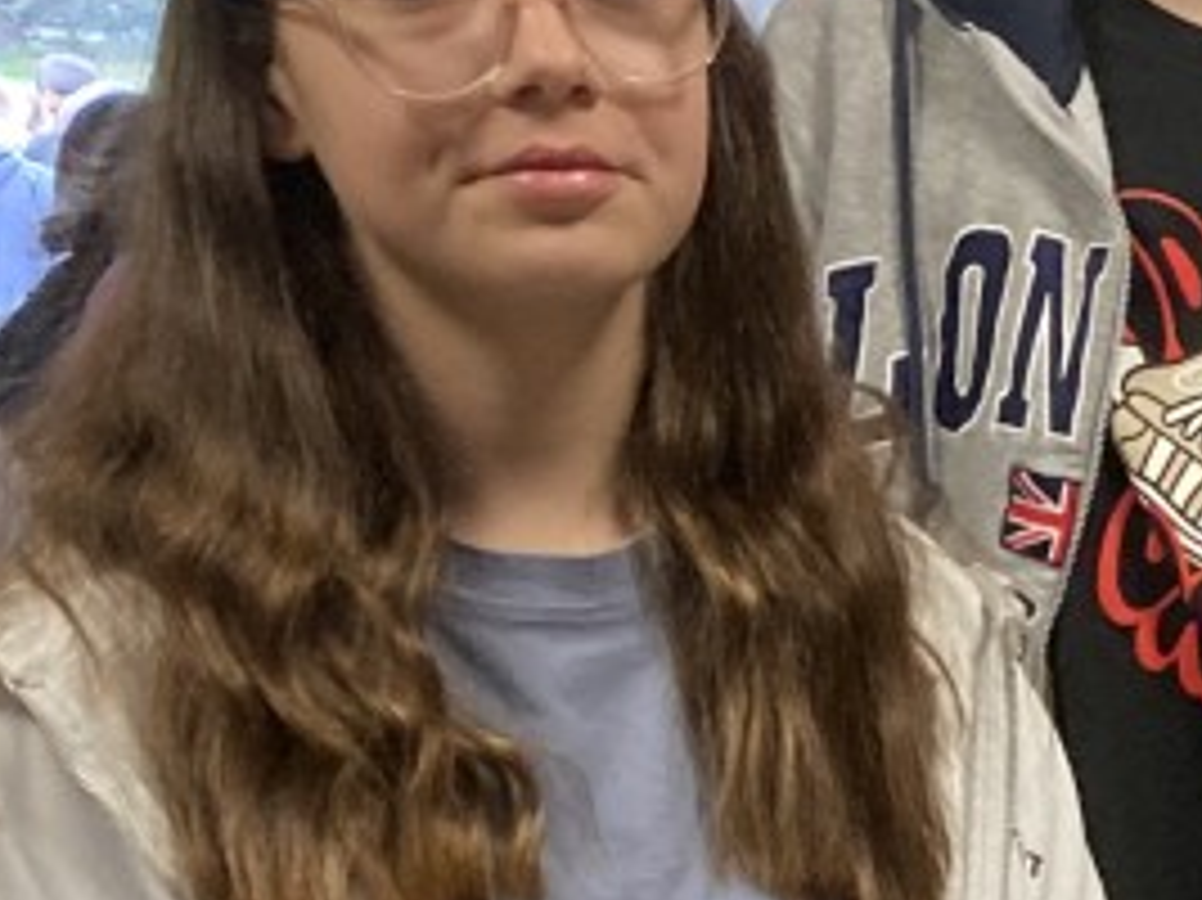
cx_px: 2386
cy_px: 1242
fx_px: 4373
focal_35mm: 126
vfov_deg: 11.4
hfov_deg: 13.5
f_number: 1.8
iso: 250
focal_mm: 3.99
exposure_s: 1/50
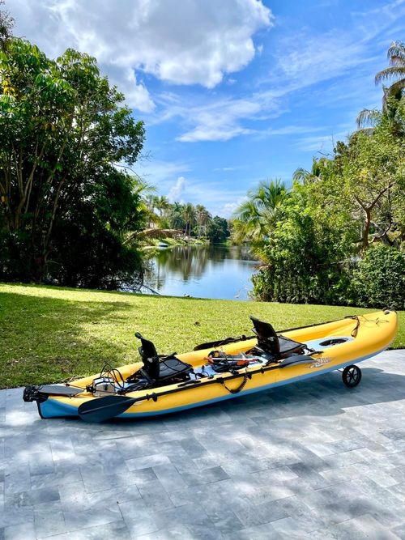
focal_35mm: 26
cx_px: 202
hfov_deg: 53.0
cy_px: 270
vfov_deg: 67.3
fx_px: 406
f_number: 1.6
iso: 32
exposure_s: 1/4292
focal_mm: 4.2
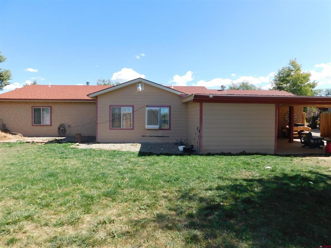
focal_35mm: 23
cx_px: 166
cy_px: 124
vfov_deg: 58.9
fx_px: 220
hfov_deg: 73.9
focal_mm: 4
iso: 125
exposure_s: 1/800
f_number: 3
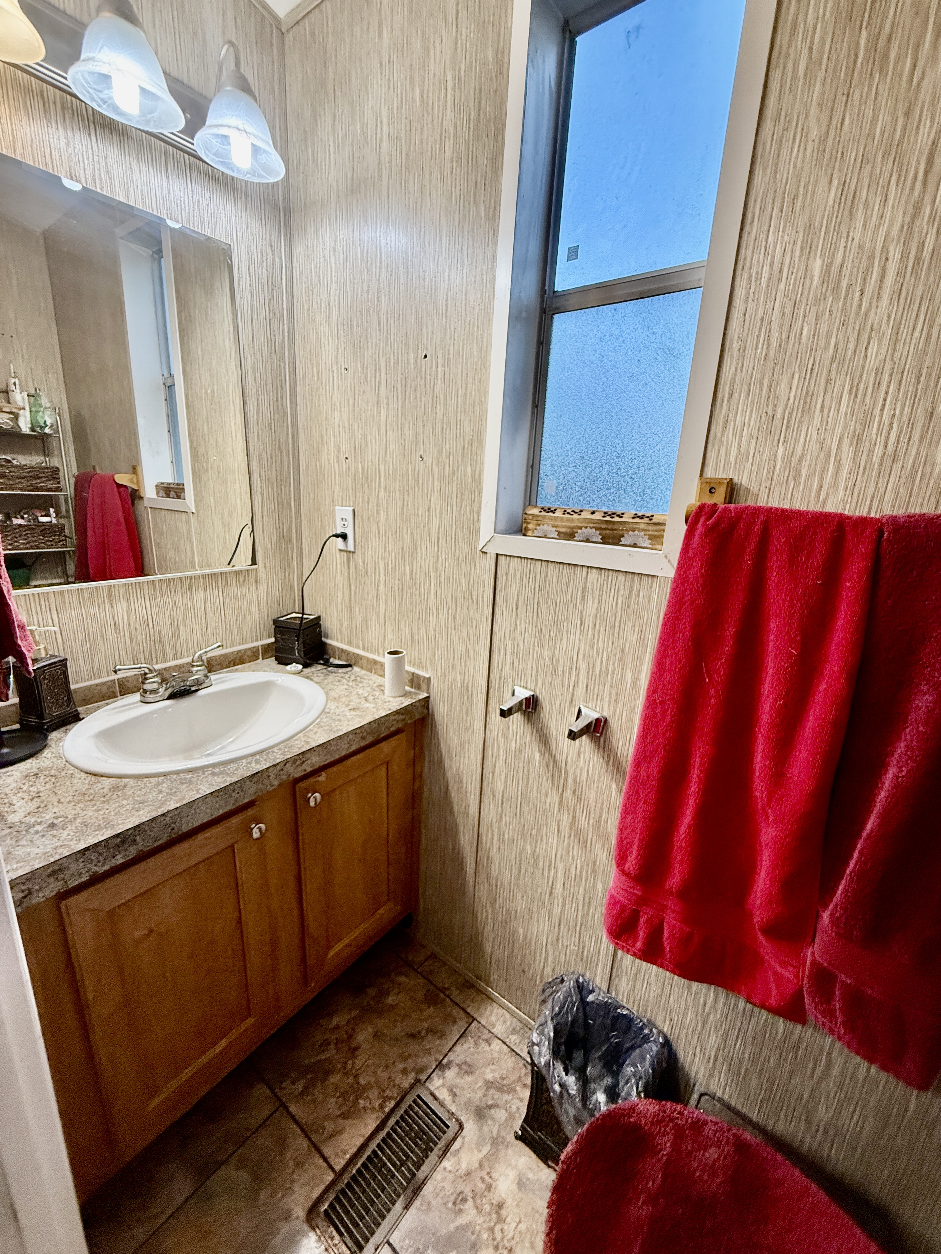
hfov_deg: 85.7
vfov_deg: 102.1
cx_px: 470
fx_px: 507
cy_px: 627
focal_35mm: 14
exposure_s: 1/120
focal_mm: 2.22
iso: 250
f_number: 2.2
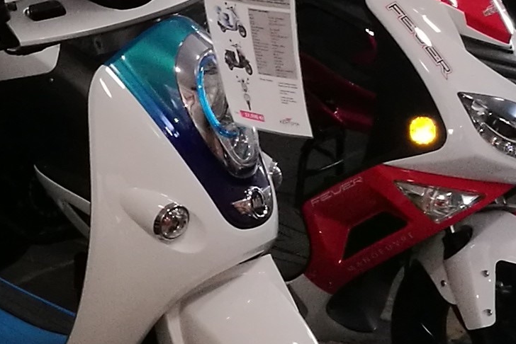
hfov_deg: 13.2
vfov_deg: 9.0
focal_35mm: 153
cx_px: -52
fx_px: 2194
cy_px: 125
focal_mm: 4.5
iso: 160
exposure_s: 1/33.3
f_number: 2.2
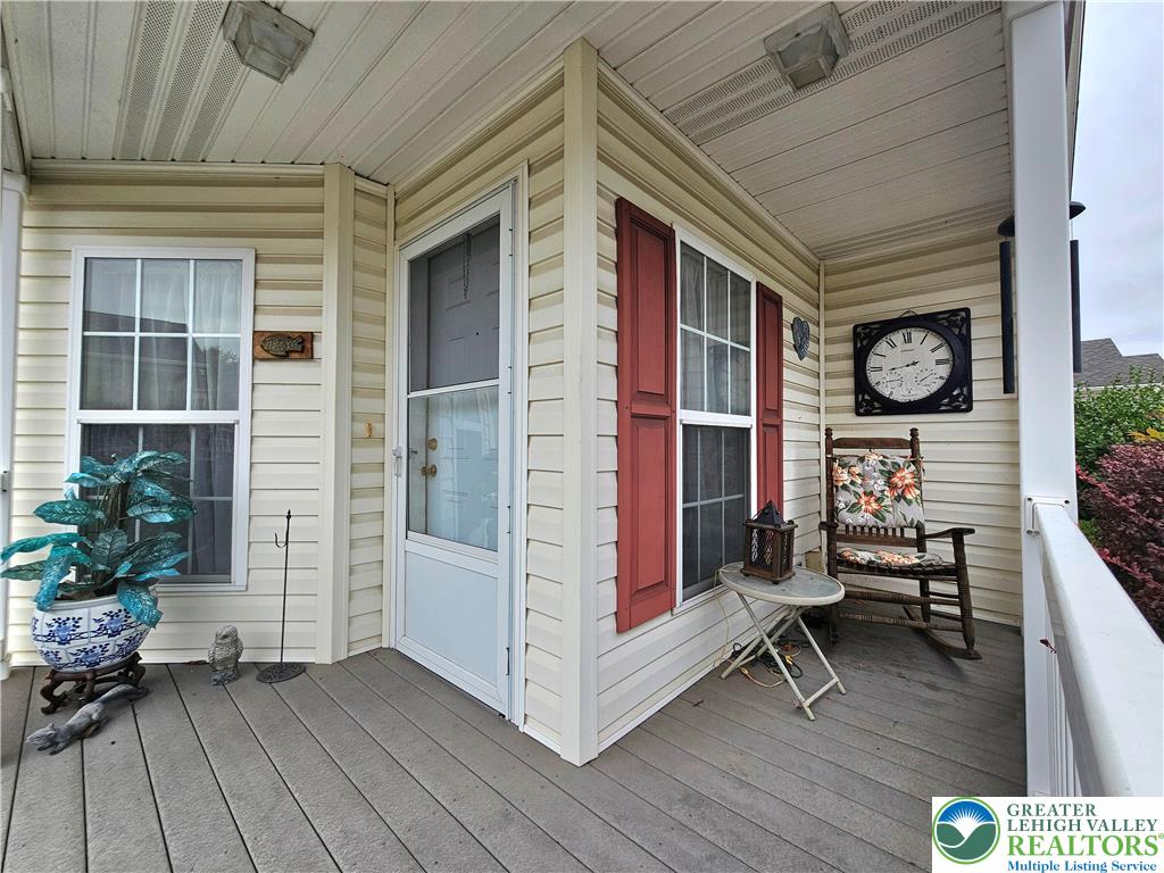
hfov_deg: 106.2
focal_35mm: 13
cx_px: 582
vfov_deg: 89.9
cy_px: 436
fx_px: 437
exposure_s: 1/769
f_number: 2.2
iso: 64
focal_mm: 2.2
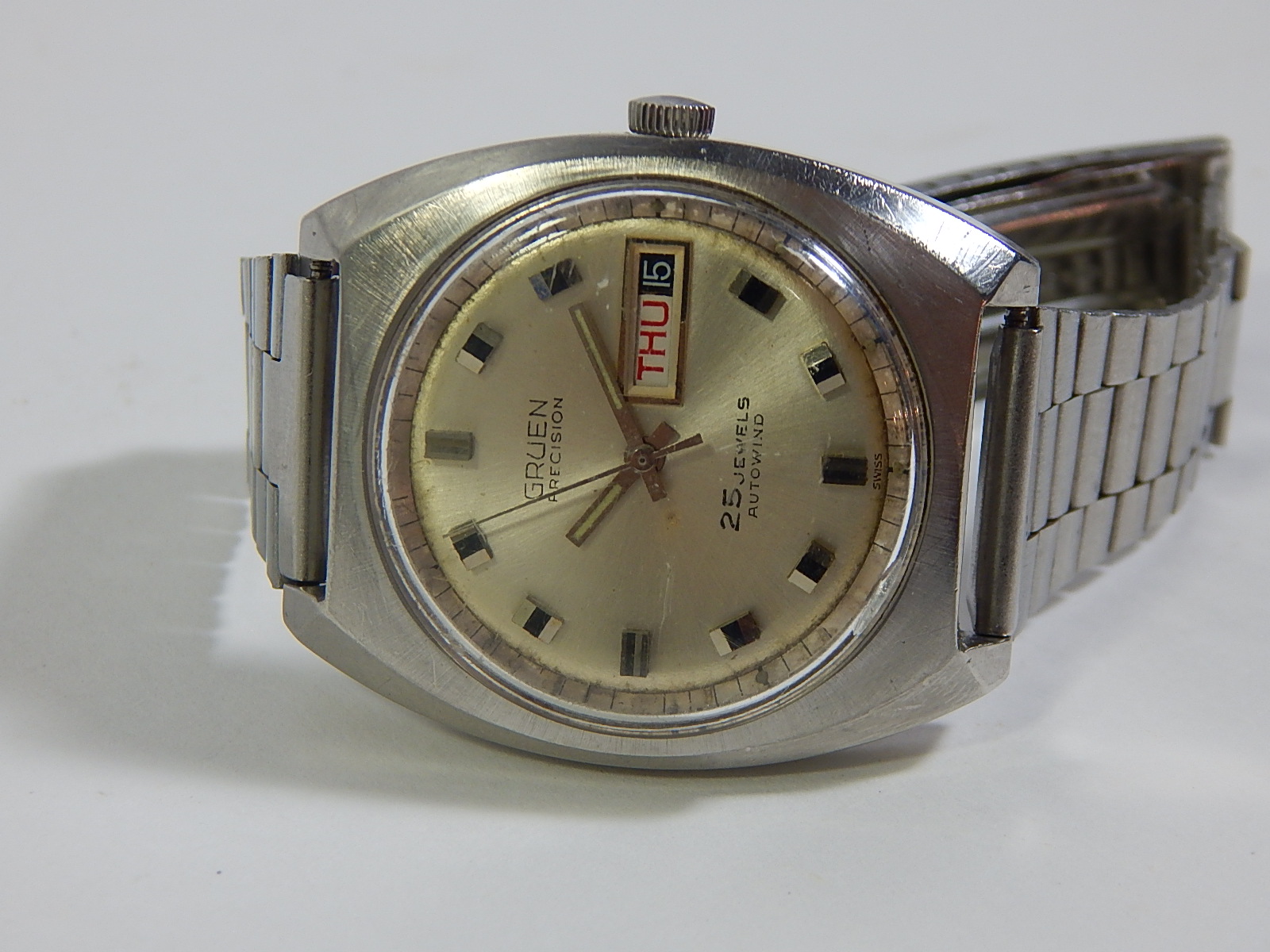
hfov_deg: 26.0
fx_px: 2752
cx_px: 635
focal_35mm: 75
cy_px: 476
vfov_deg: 19.6
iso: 160
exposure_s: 1/30
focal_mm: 13.5
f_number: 4.2
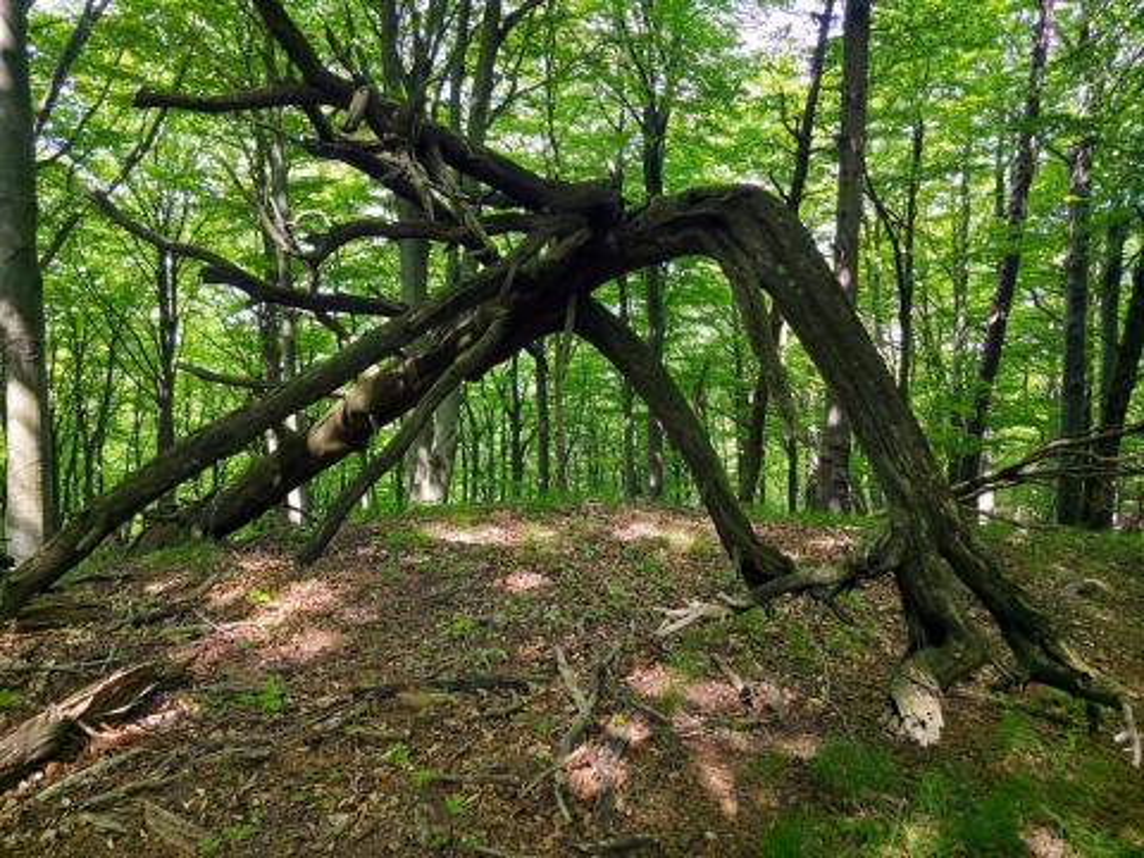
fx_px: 760
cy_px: 429
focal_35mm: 23
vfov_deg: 58.9
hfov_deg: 73.9
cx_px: 572
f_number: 1.7
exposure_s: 1/180
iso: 100
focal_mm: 6.3
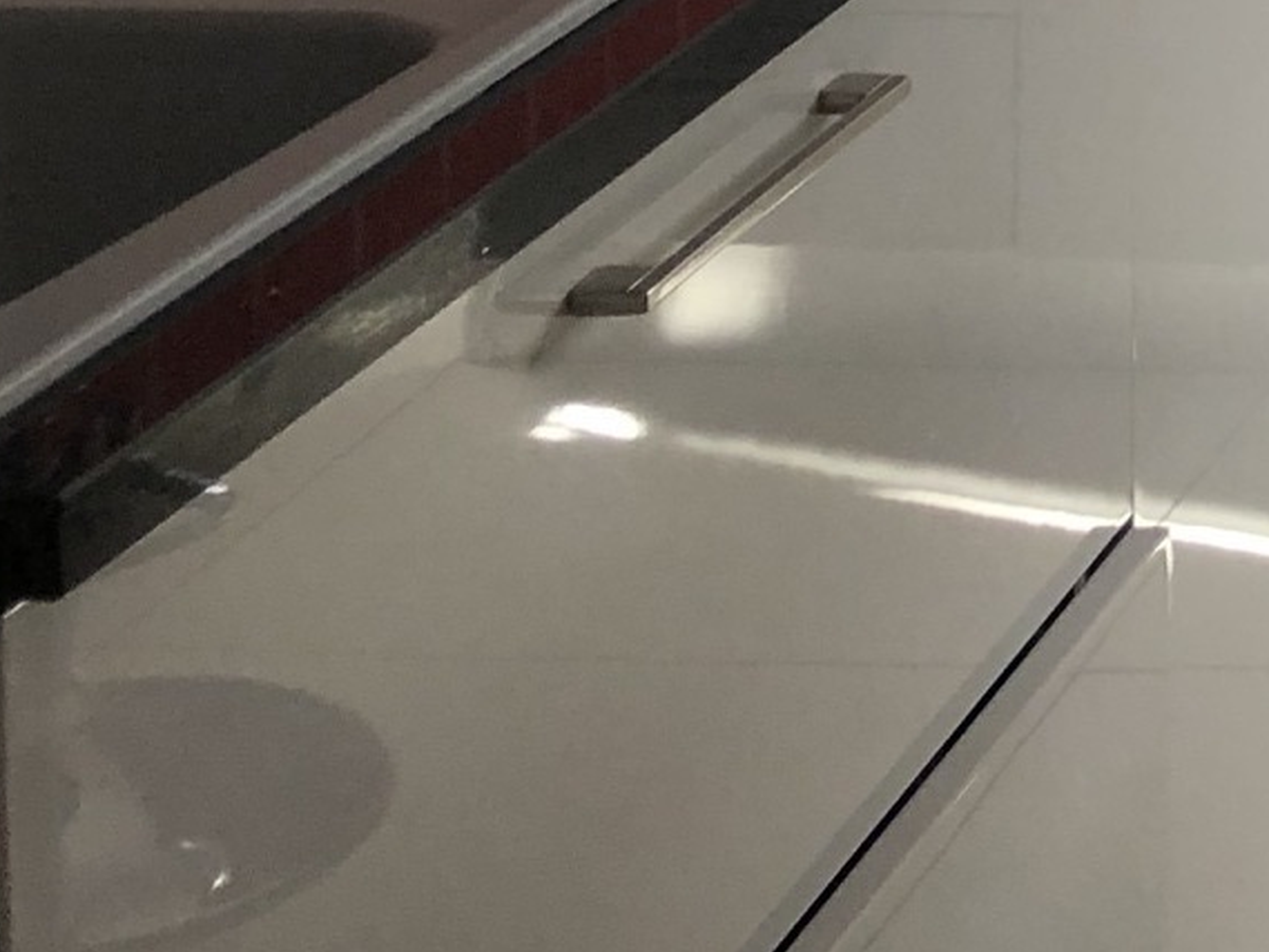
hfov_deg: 13.1
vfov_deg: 10.5
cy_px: -1110
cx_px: 2687
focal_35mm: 126
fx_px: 4620
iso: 32
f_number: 1.8
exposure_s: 1/50
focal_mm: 3.99
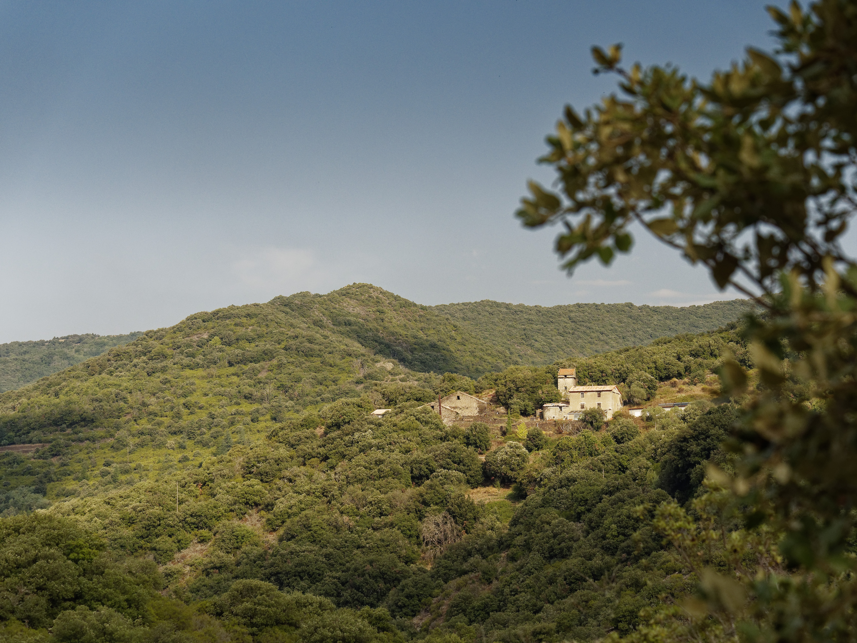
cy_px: 322
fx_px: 2798
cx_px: 428
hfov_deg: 17.4
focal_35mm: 113
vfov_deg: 13.1
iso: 400
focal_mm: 52
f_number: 5.6
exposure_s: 1/800
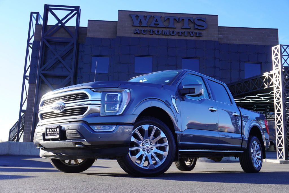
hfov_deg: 49.5
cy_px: 96
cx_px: 144
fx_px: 313
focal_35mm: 39
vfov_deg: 34.3
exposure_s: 1/100
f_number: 7.1
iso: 100
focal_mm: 26
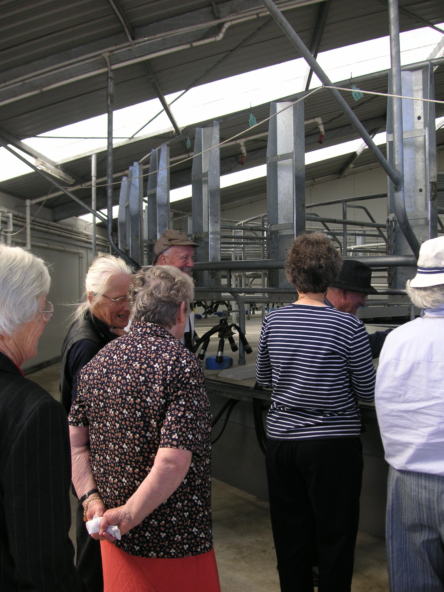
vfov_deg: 50.1
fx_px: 633
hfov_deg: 38.7
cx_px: 222
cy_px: 296
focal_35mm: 37
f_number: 2.8
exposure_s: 1/350
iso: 50
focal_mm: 6.1
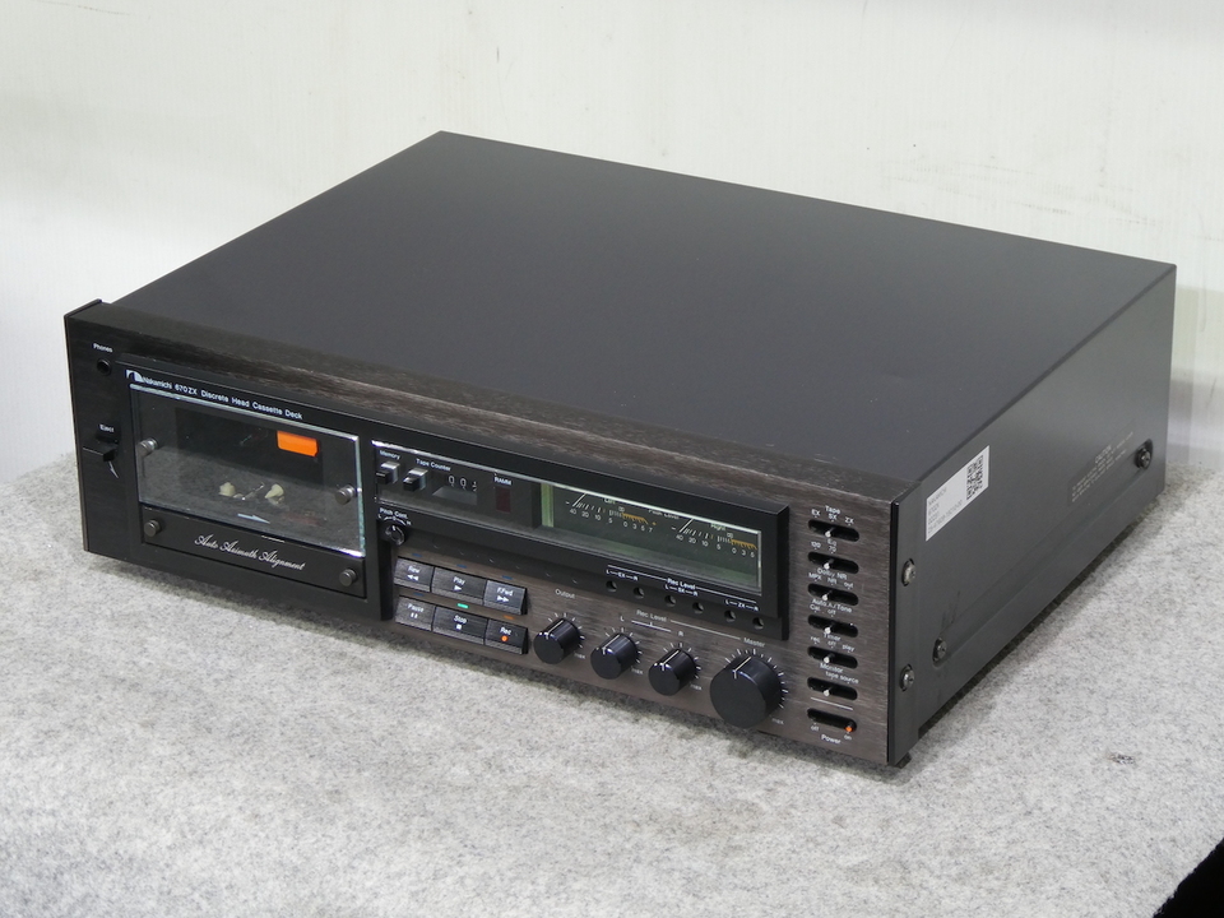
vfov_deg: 16.4
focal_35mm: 90
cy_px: 459
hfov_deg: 21.8
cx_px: 612
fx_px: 3182
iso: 200
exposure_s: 1/5
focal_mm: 16.1
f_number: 4.9
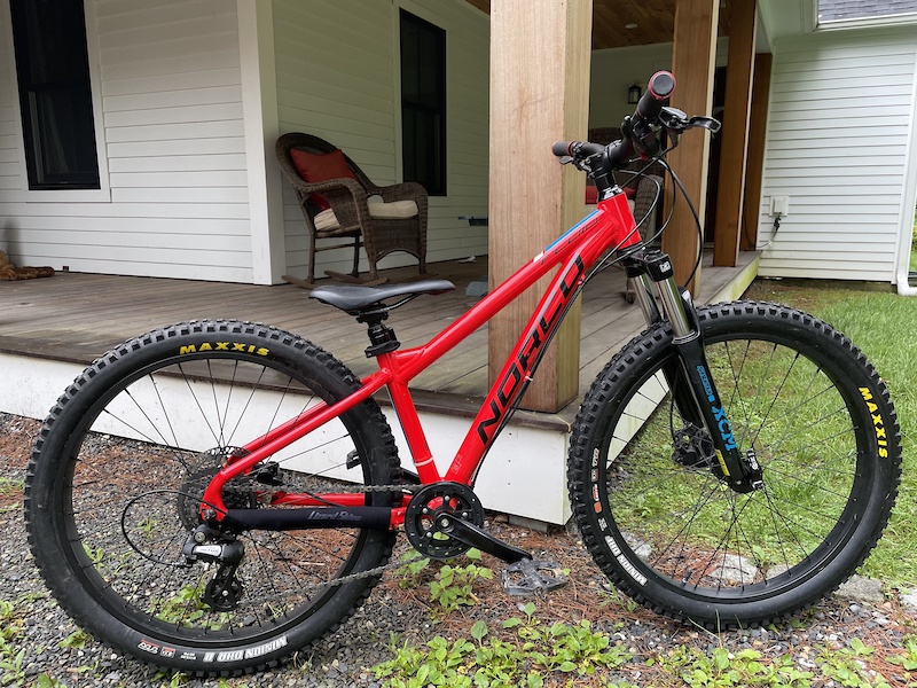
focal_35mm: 26
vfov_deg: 53.1
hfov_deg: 67.3
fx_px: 689
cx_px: 458
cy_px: 344
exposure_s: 1/121
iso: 64
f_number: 1.6
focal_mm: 4.2
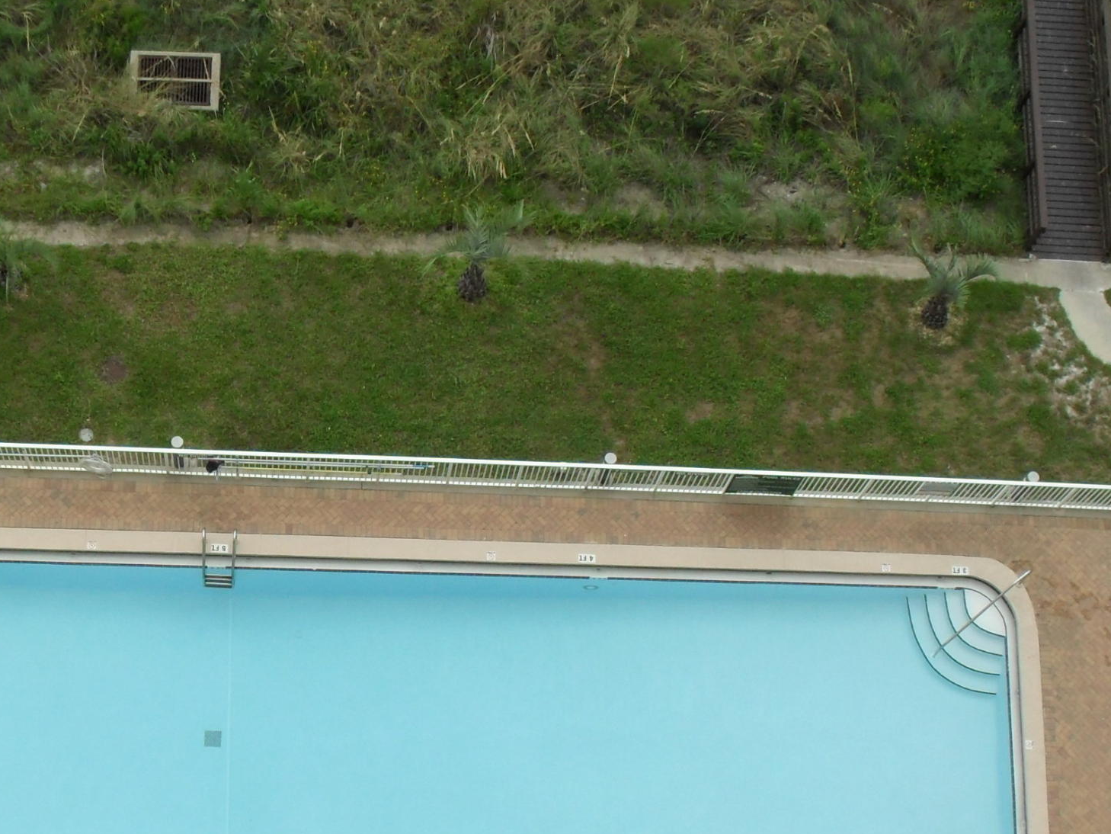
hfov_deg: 26.8
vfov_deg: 20.4
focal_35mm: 72
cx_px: 328
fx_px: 2311
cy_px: 555
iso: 100
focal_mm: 6.3
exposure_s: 1/180
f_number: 8.4
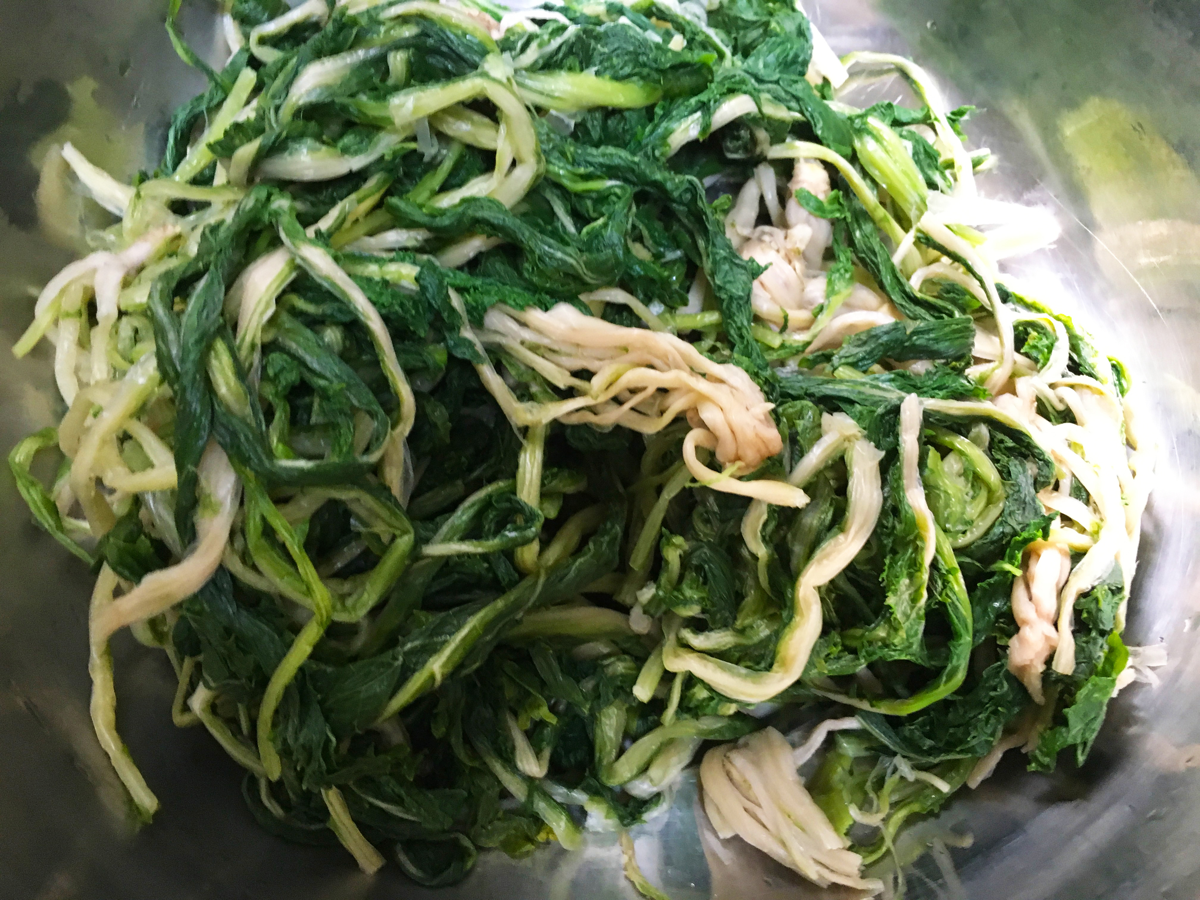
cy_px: 450
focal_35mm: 29
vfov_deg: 48.2
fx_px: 1005
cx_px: 600
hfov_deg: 61.7
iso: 200
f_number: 2.2
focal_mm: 4.15
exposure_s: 1/17
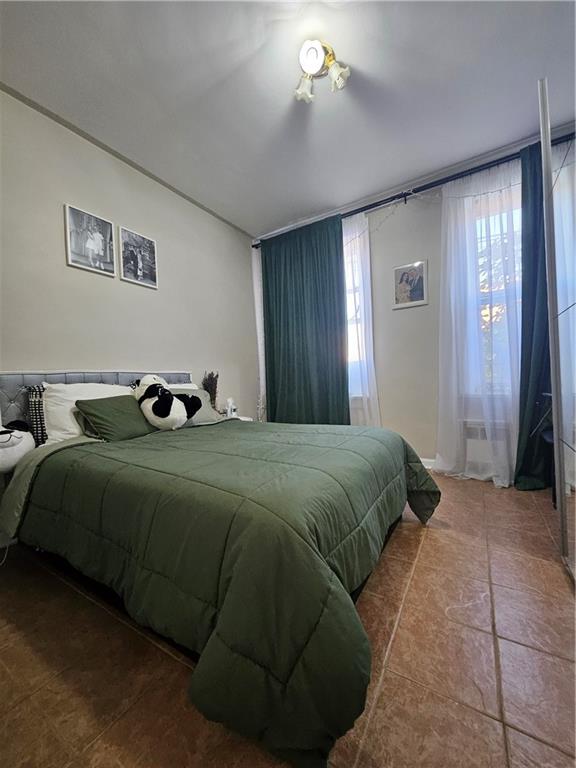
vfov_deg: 106.2
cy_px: 384
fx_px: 288
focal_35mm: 13
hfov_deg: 89.9
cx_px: 288
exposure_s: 1/40
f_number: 2.2
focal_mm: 1.74
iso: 320
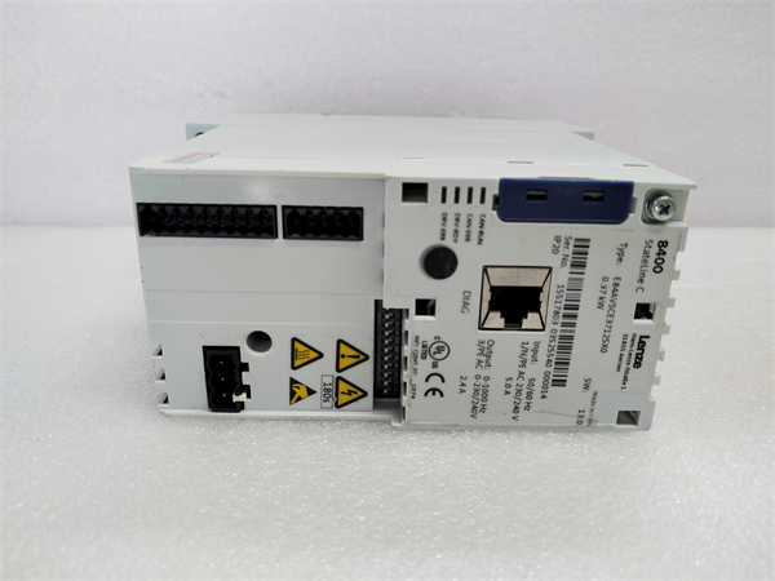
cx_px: 388
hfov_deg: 67.3
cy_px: 290
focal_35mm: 26
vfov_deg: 53.1
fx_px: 582
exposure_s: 1/50
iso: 256
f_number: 1.8
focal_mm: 4.75
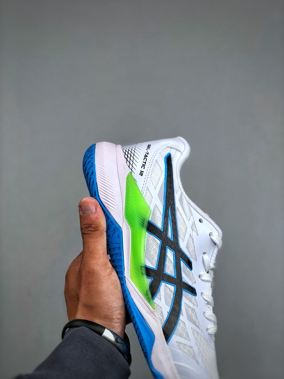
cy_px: 190
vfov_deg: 33.8
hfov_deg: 25.7
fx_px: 624
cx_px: 142
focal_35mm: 57
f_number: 2.8
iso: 25
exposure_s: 1/100
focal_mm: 6.6
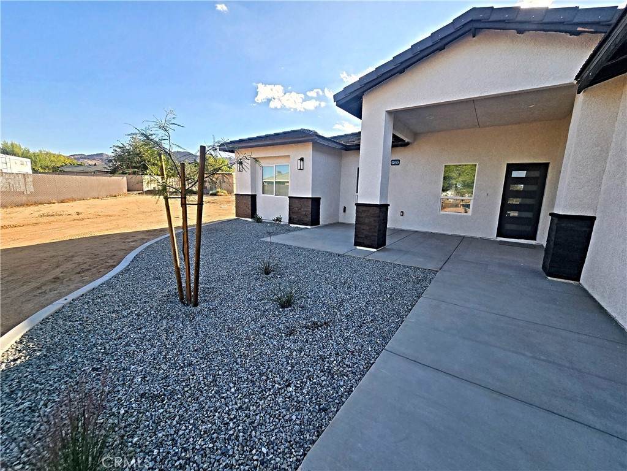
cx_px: 314
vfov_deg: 89.9
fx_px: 235
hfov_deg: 106.2
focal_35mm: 13
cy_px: 236
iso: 50
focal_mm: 2.2
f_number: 2.2
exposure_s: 1/1265
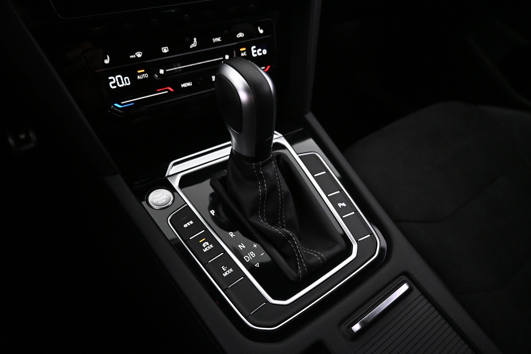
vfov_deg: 53.1
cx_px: 266
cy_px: 177
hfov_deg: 73.7
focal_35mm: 24
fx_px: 354
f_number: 3.5
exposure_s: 1/100
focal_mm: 16
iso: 4000
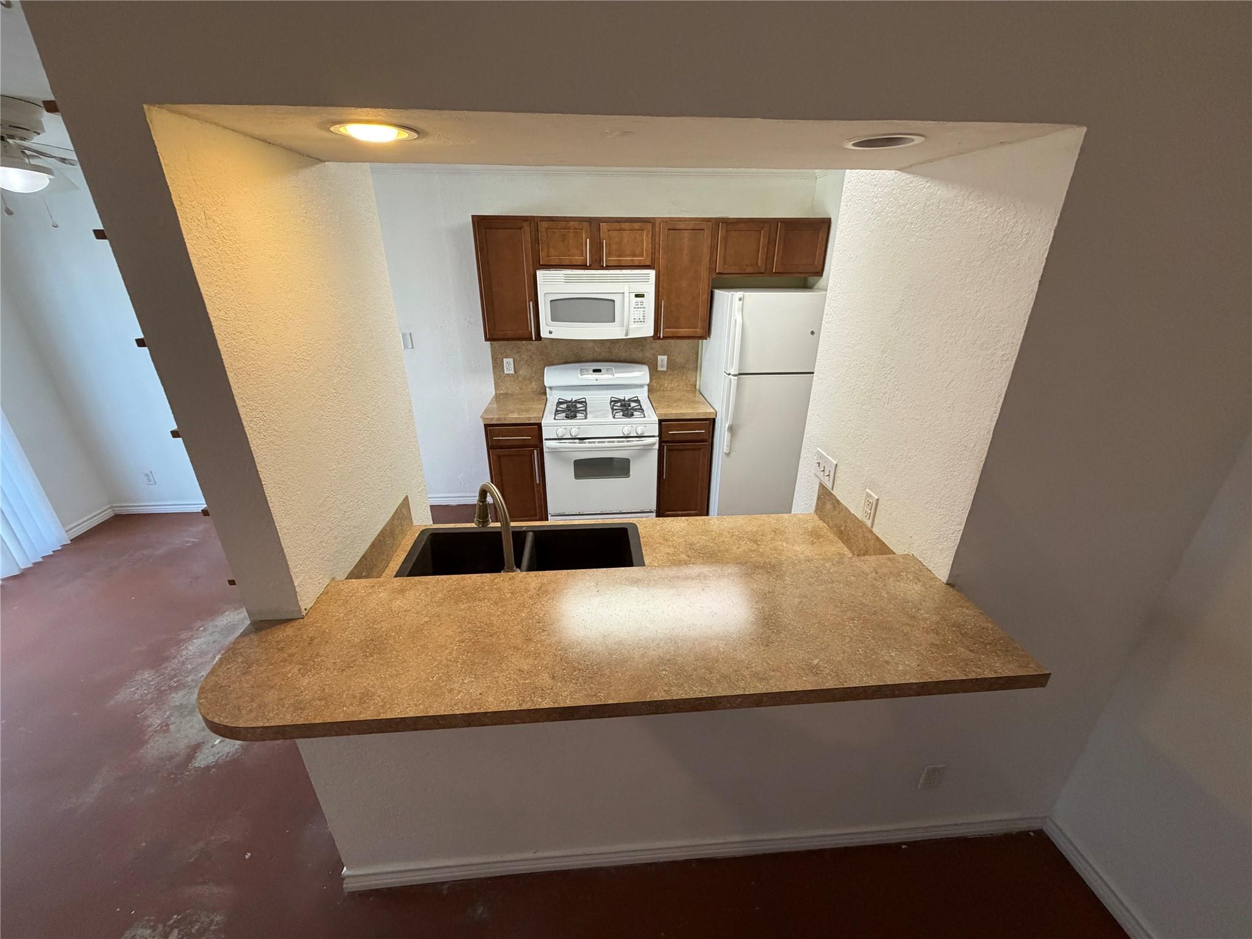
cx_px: 626
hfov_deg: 102.1
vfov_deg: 85.7
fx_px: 506
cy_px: 470
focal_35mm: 14
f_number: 2.2
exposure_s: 1/120
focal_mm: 2.22
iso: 320
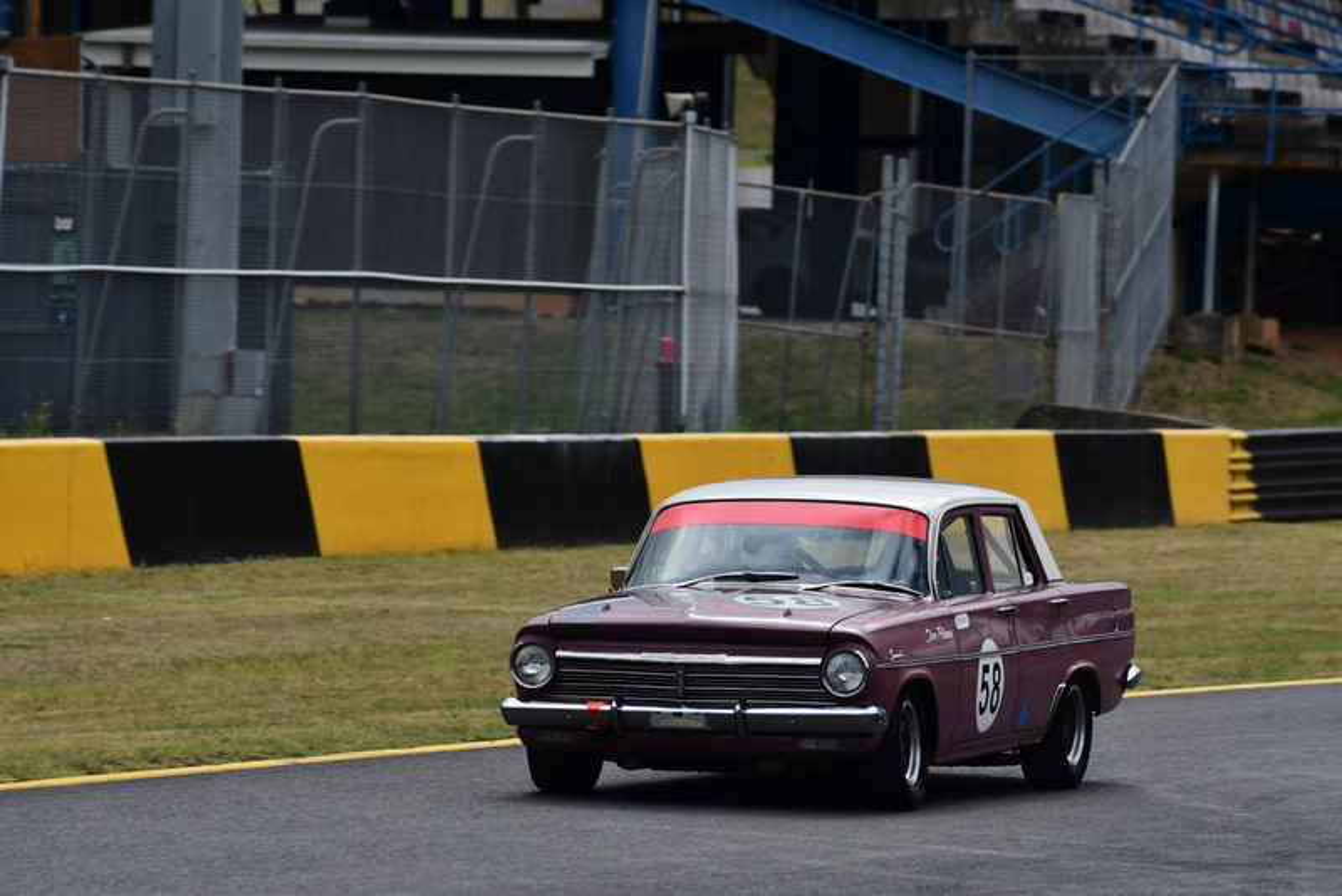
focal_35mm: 300
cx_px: 671
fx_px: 11187
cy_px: 448
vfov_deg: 4.6
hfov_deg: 6.9
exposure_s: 1/800
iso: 400
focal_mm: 200
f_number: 8
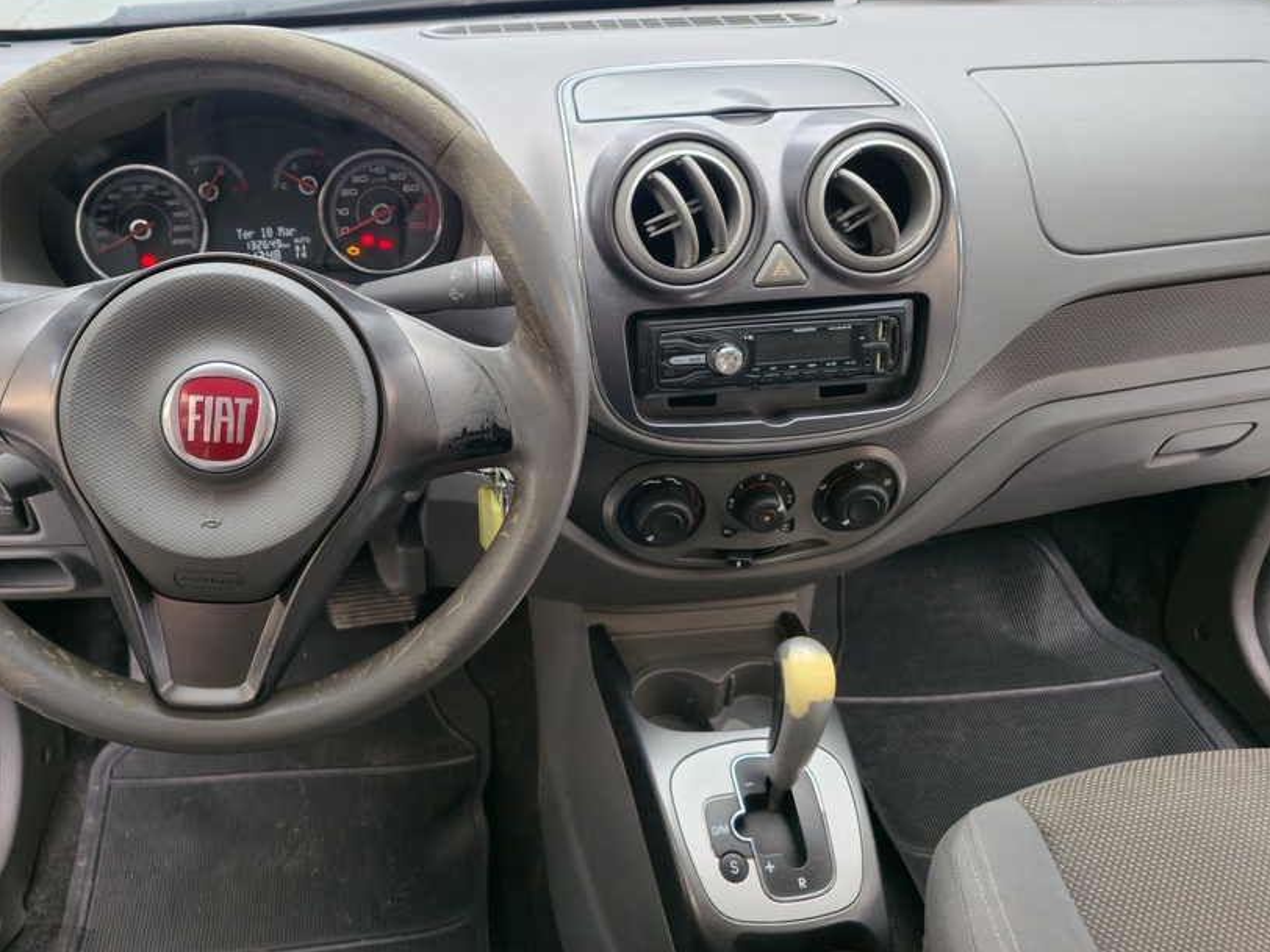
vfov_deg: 48.1
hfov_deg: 61.3
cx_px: 524
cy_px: 403
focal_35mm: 29
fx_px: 1064
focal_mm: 6.3
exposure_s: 1/60
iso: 64
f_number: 1.7
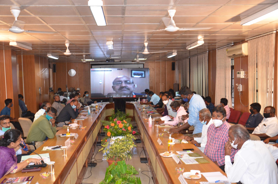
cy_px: 92
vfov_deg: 35.3
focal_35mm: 38
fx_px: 289
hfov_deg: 51.4
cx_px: 139
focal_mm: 25
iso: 400
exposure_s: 1/60
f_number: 4
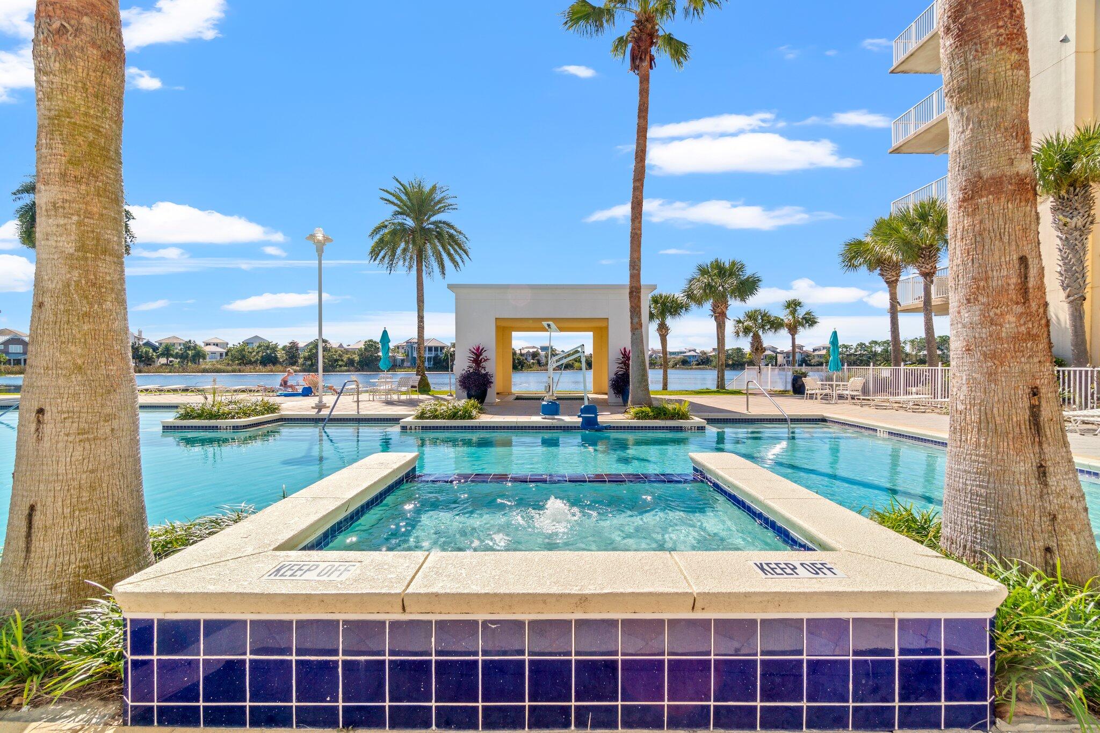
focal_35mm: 15
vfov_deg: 77.3
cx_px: 550
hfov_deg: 100.4
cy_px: 366
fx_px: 458
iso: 100
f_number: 8
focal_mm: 10
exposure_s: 1/80
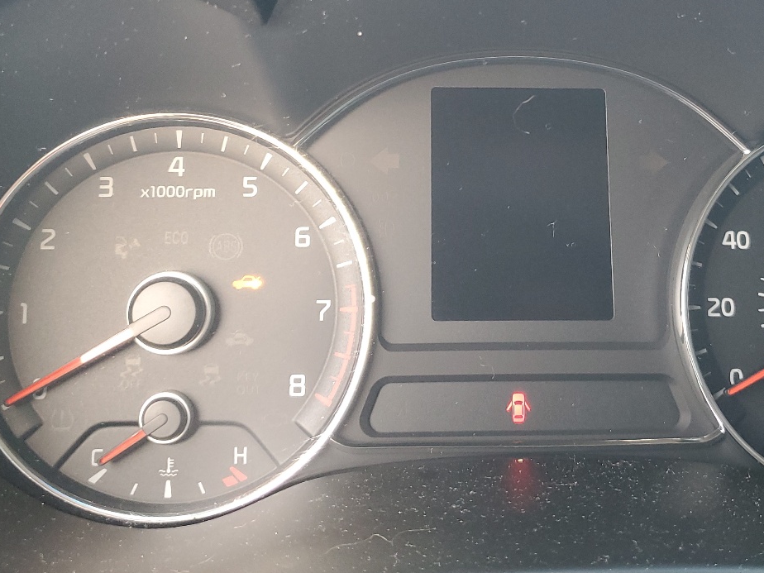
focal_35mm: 45
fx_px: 993
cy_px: 159
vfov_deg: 31.7
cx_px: 472
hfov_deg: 41.8
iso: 126
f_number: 1.5
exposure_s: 1/60.2
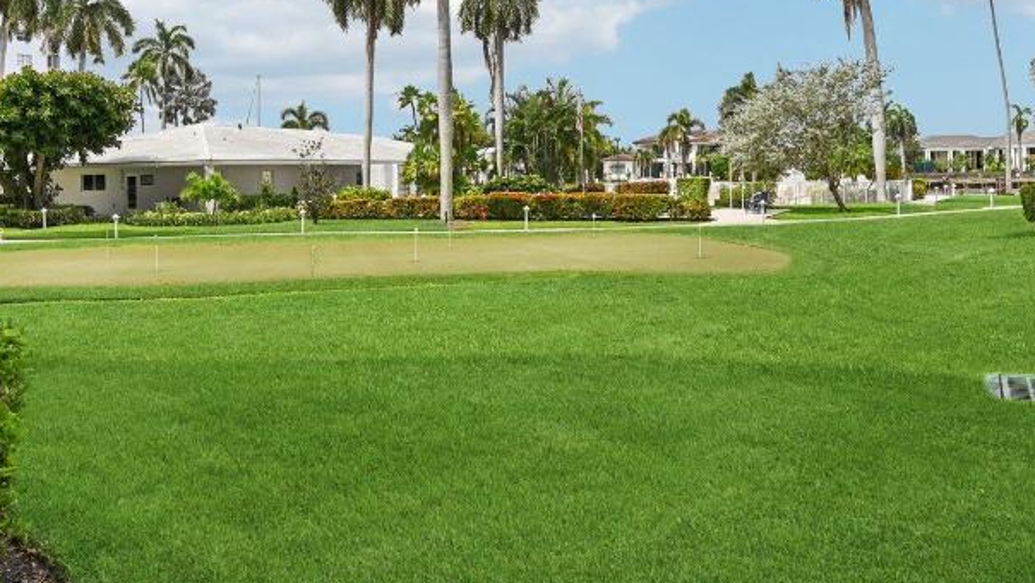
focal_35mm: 33
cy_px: 182
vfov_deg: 35.2
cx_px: 449
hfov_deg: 59.3
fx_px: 906
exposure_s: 1/2000
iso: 800
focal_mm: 16.5
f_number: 8
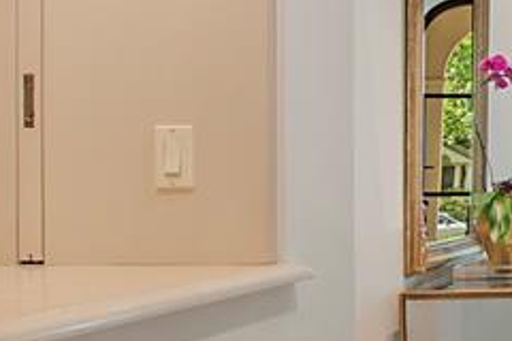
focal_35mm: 64
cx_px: 755
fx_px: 910
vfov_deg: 21.2
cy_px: 177
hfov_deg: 24.7
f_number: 7.1
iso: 100
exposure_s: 1/40
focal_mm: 10
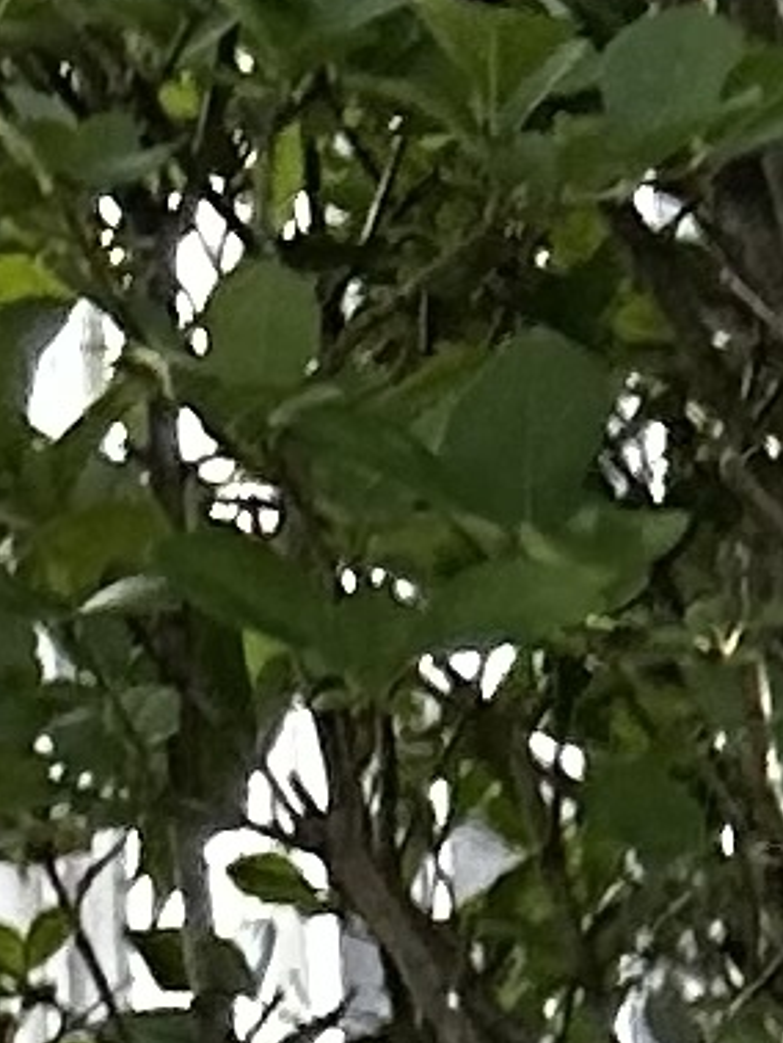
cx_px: 2965
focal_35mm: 235
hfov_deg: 5.6
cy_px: 1748
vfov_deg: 8.2
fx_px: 7079
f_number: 1.9
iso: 25
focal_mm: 2.69
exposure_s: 1/510
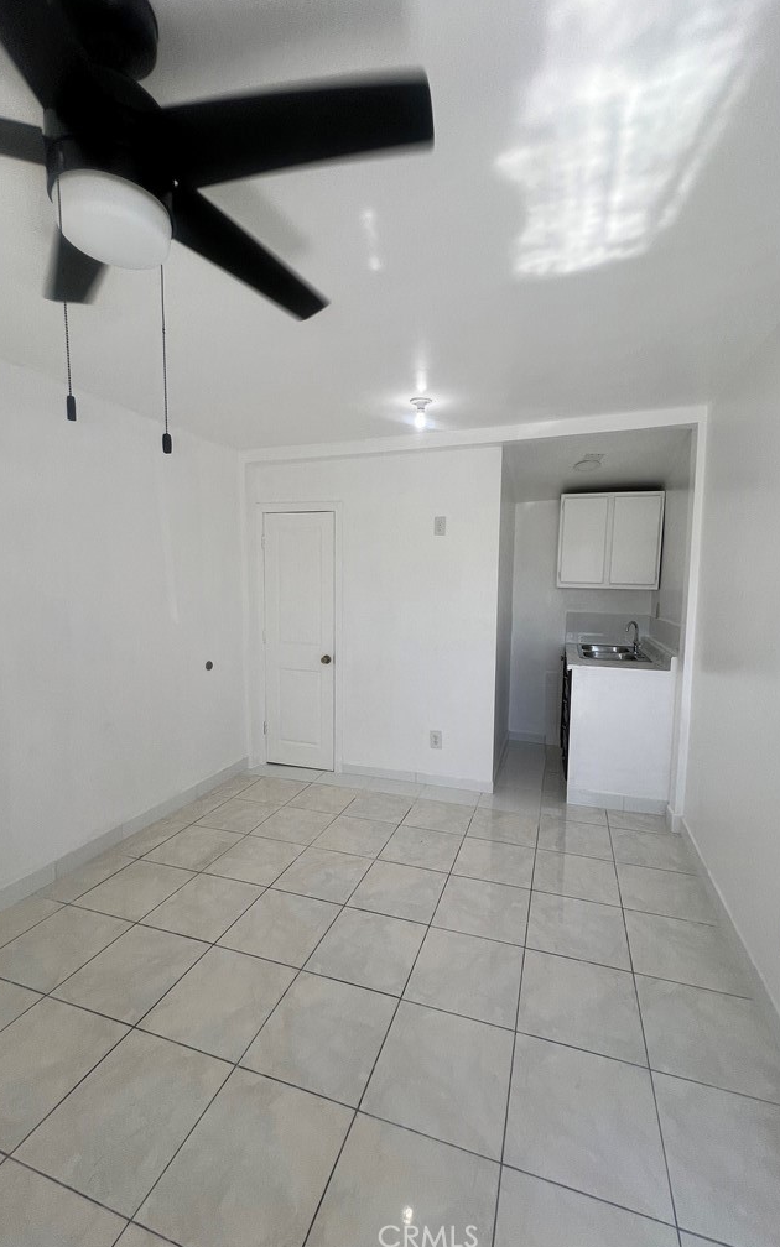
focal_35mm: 14
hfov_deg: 78.6
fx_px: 476
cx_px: 400
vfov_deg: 105.3
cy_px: 621
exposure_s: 1/367
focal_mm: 1.57
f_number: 1.8
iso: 32
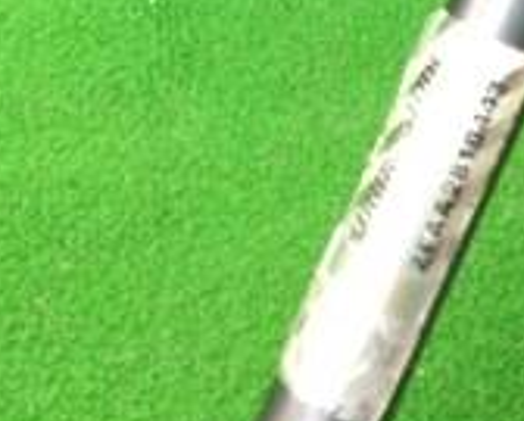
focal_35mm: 115
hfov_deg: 16.4
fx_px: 1787
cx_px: 499
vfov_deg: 12.7
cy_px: -234
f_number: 2.4
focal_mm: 3.3
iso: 250
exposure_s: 1/30
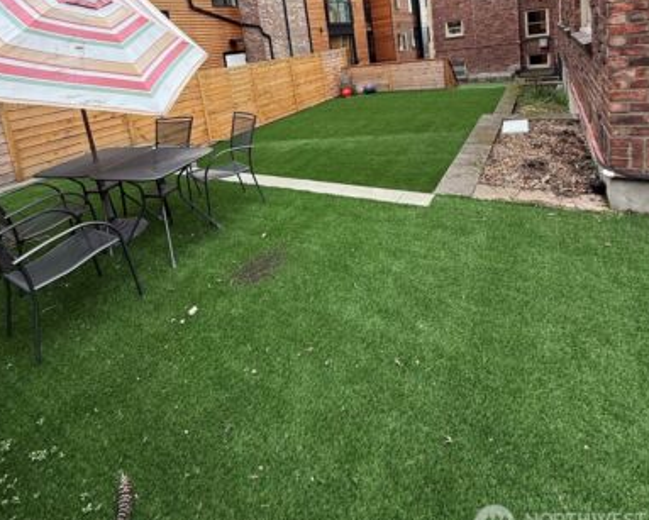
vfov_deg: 64.5
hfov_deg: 83.2
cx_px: 327
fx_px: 365
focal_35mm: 19
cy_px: 102
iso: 64
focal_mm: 2.22
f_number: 2.2
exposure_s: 1/164
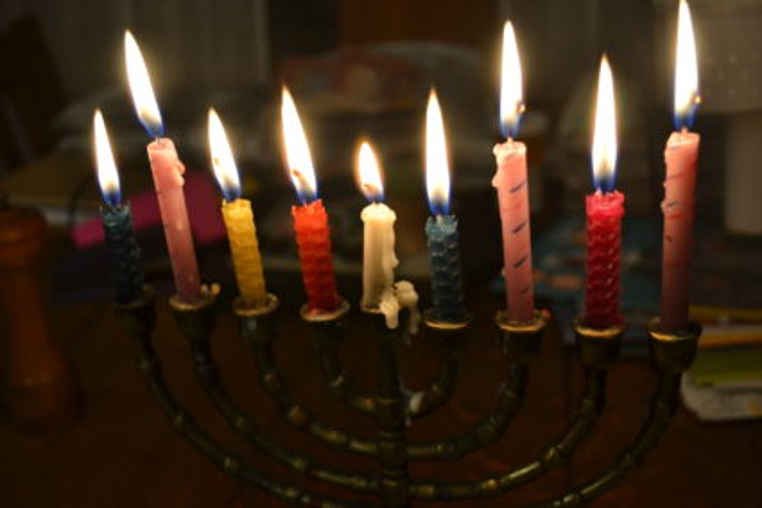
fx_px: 825
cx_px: 381
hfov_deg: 49.6
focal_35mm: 39
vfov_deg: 34.2
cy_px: 254
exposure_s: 1/60
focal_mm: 26
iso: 800
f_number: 4.2
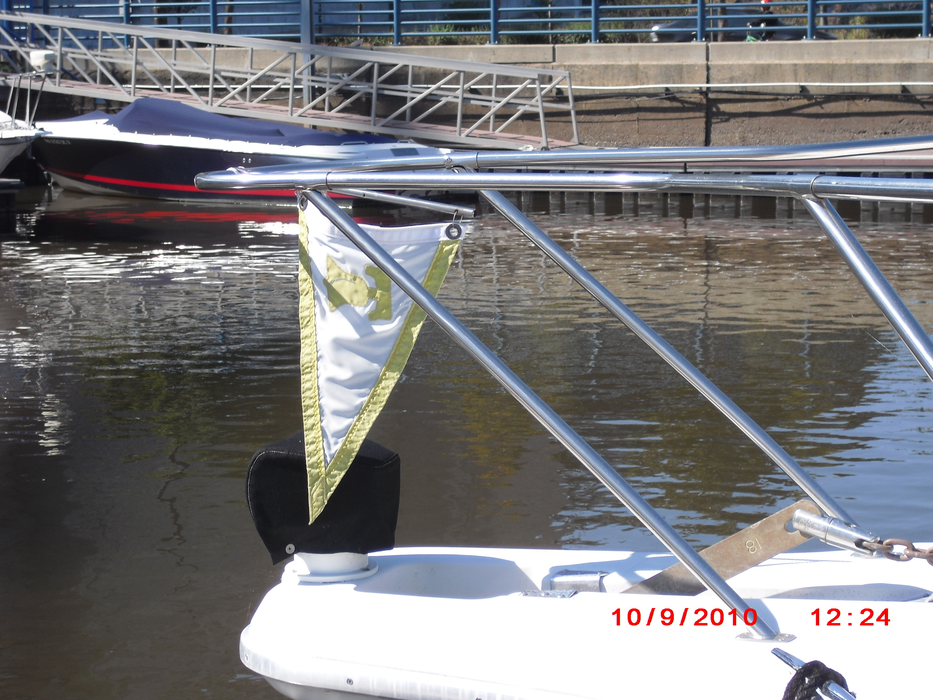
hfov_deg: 22.0
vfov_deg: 16.6
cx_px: 466
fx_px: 2399
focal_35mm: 89
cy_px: 350
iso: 64
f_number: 5.1
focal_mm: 15.7
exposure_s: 1/250
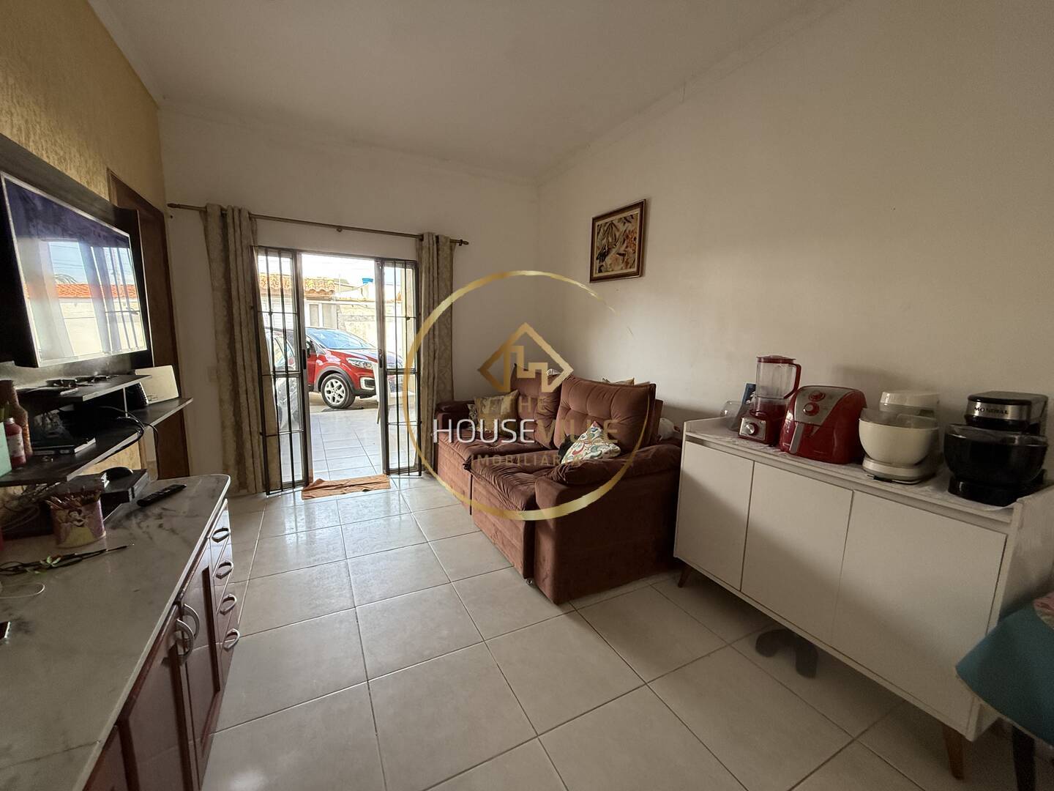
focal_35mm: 14
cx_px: 527
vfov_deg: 85.7
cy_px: 396
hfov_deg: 102.1
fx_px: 426
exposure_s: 1/120
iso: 200
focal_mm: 2.22
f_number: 2.2
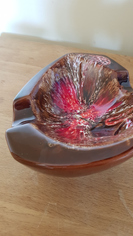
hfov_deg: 39.8
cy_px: 118
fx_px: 182
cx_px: 86
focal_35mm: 29
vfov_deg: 66.1
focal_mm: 4.2
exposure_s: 1/18
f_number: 1.7
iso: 200
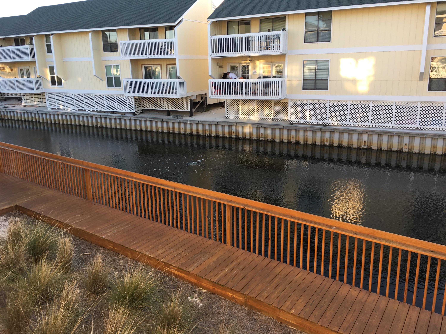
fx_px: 374
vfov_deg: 48.2
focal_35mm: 29
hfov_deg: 61.7
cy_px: 167
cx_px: 223
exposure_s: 1/133
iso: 25
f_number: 2.2
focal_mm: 4.15
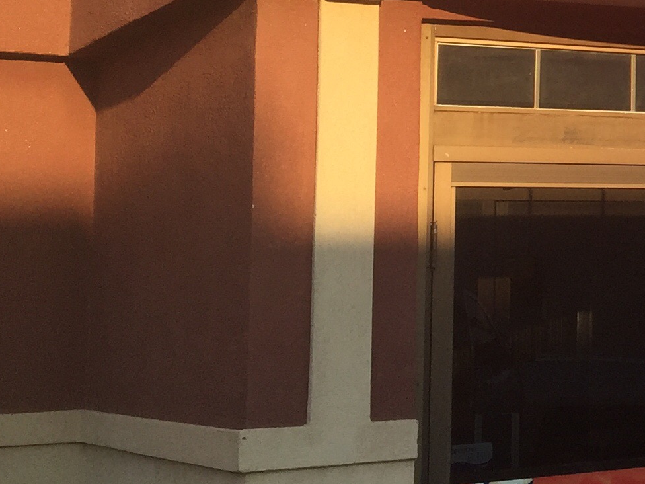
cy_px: 58
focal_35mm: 97
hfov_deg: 17.4
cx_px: 1073
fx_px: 1807
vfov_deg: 15.1
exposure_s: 1/682
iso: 32
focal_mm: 4.15
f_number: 2.2
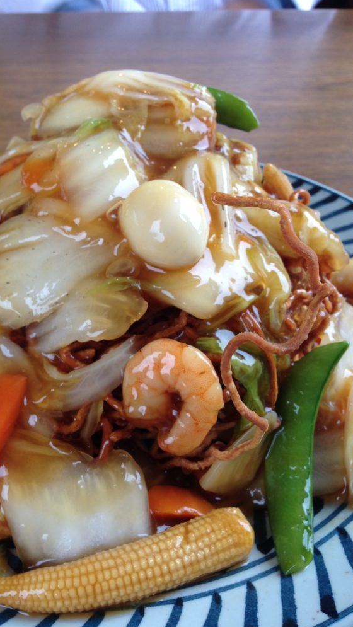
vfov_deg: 54.0
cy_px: 317
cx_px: 130
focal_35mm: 37
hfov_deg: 31.8
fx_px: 615
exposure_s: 1/40
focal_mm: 4.12
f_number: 2.4
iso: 50
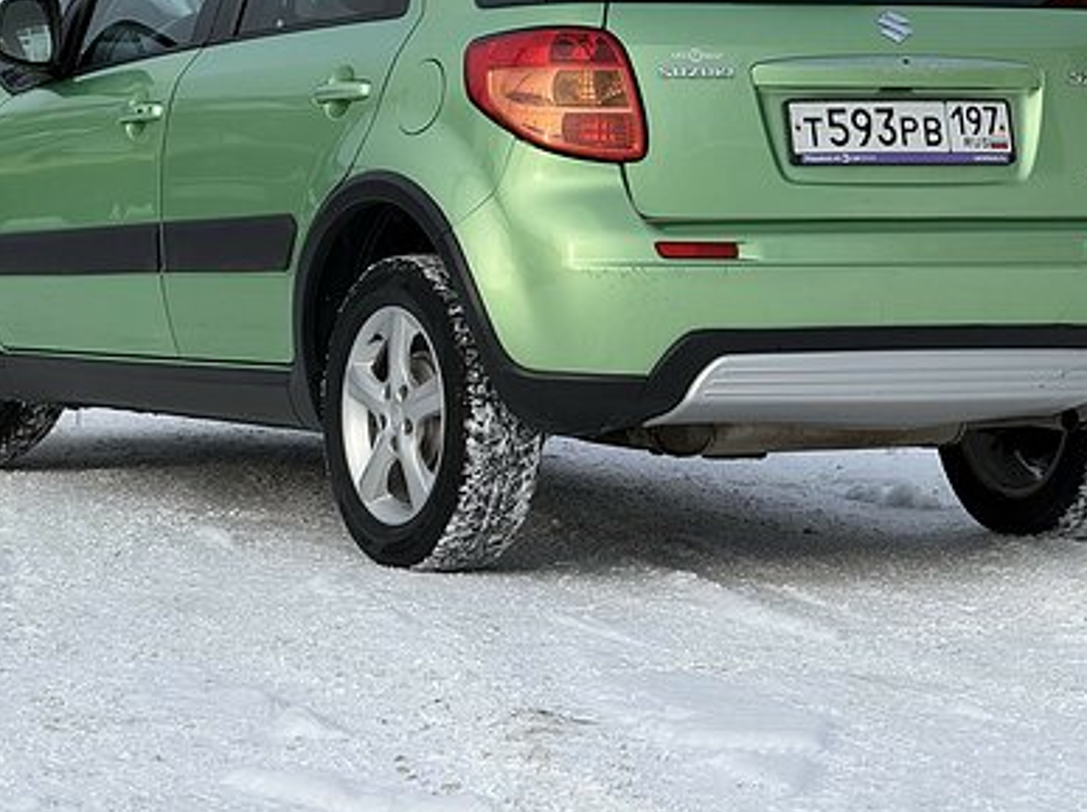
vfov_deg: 8.7
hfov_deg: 11.6
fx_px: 5330
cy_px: 247
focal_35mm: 170
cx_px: 539
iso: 50
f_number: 2.8
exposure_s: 1/938
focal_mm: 15.66
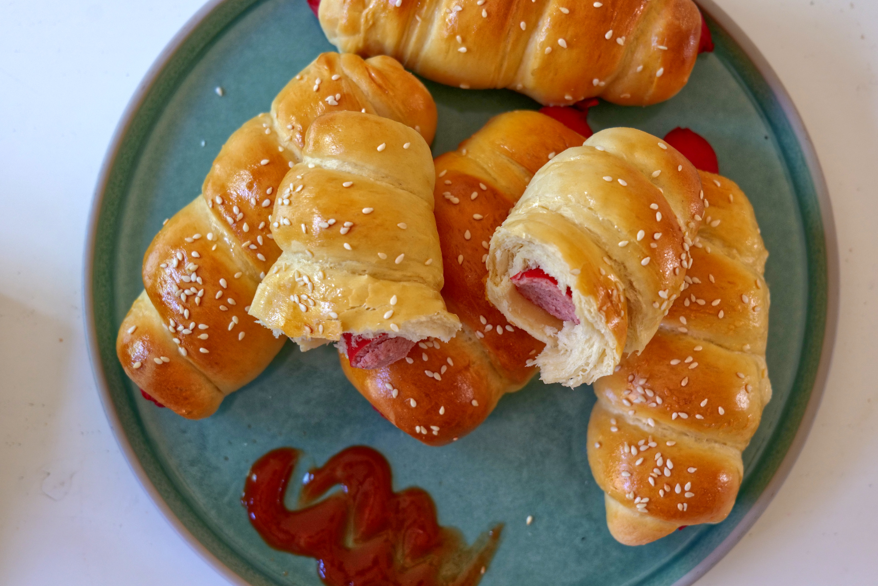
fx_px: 1463
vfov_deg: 22.6
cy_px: 293
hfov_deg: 33.4
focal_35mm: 60
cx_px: 439
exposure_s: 1/80
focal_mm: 60
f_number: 5.6
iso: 1250
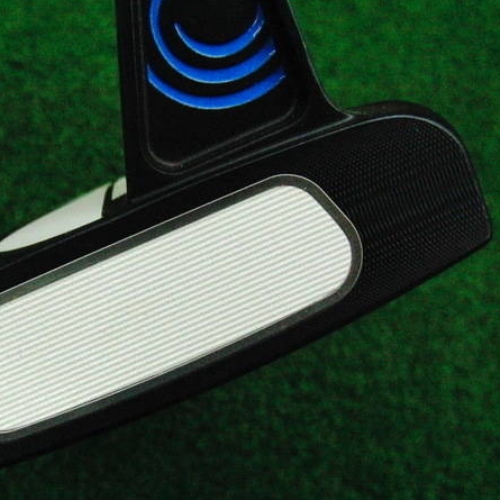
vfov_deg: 36.1
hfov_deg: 35.8
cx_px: 181
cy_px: 249
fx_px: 768
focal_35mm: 47
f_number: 3.6
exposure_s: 1/500
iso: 3200
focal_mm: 6.42
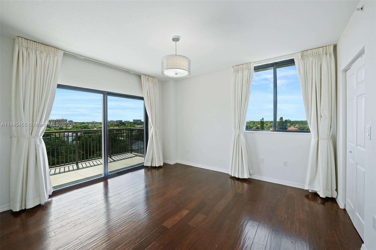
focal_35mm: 14
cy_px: 125
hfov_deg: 104.3
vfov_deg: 81.1
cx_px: 188
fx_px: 146
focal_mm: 14
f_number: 8
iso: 200
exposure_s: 1/40
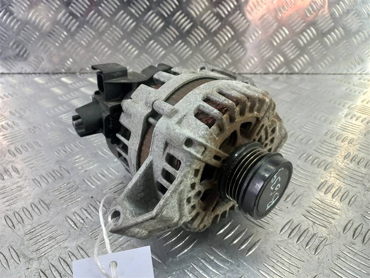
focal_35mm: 25
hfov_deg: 69.4
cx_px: 185
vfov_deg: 54.9
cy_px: 139
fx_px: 267
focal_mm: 4.6
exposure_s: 1/50
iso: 80
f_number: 1.8
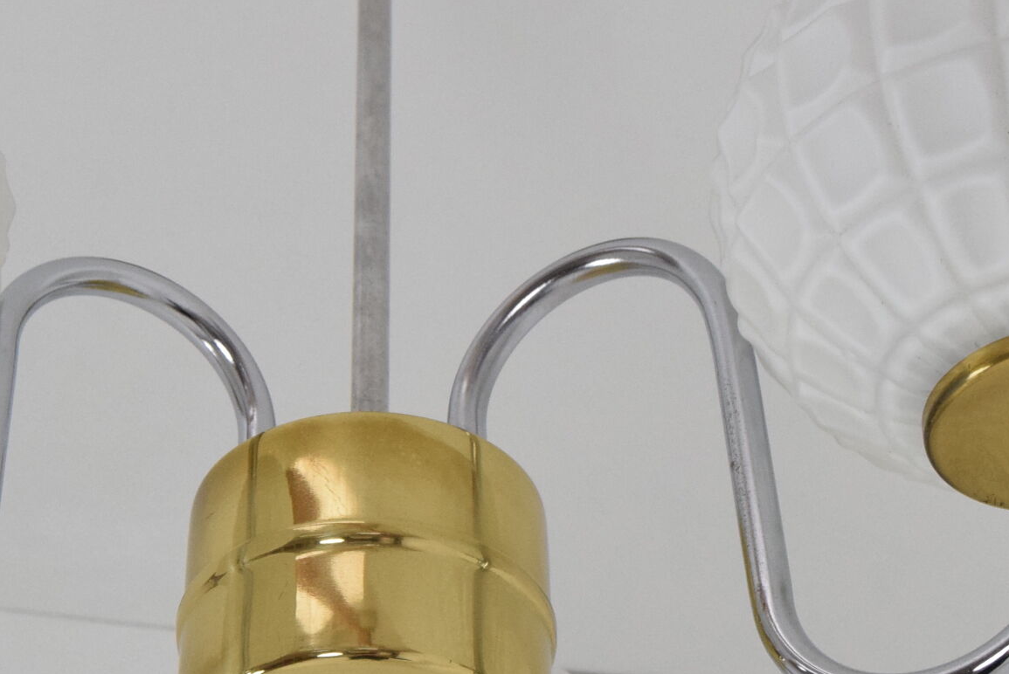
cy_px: 453
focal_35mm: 101
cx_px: 397
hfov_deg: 20.2
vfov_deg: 13.6
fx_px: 2833
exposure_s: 1/250
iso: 1600
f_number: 8
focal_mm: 26
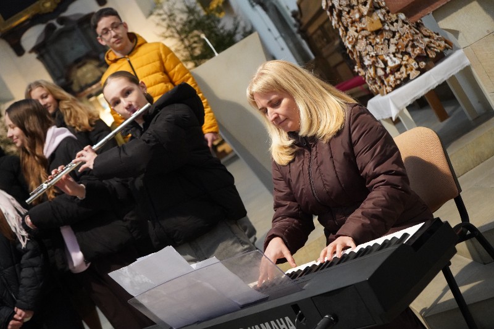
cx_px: 247
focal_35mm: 56
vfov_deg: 24.2
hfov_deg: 35.6
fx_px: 768
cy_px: 164
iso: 8000
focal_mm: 56
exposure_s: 1/100
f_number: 5
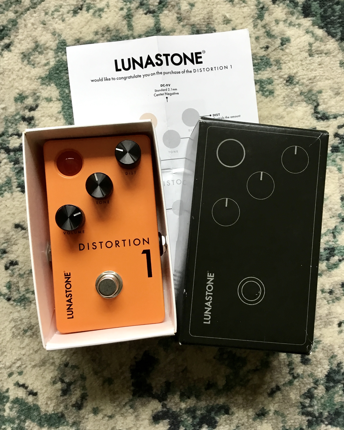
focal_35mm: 33
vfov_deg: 54.2
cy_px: 207
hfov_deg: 44.5
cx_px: 174
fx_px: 420
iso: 50
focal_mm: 3.3
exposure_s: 1/33
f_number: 2.4
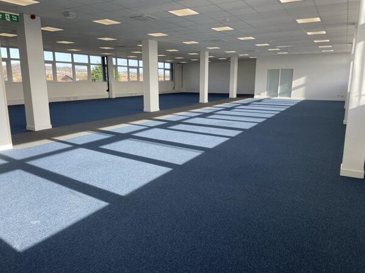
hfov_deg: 67.3
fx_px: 274
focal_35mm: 26
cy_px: 136
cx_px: 182
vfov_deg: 53.1
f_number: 1.6
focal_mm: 4.2
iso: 32
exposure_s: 1/362
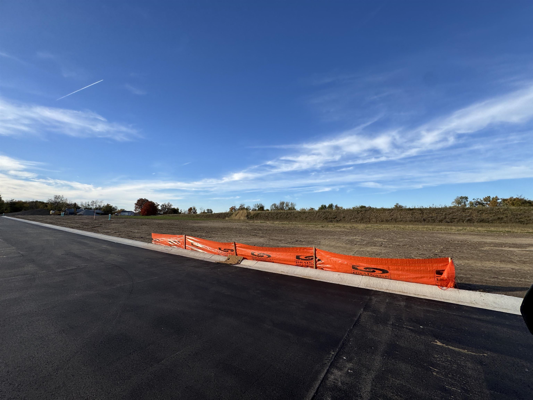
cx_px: 266
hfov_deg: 102.1
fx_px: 216
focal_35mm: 14
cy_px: 200
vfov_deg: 85.7
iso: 50
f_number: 2.2
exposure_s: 1/1880
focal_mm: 2.22
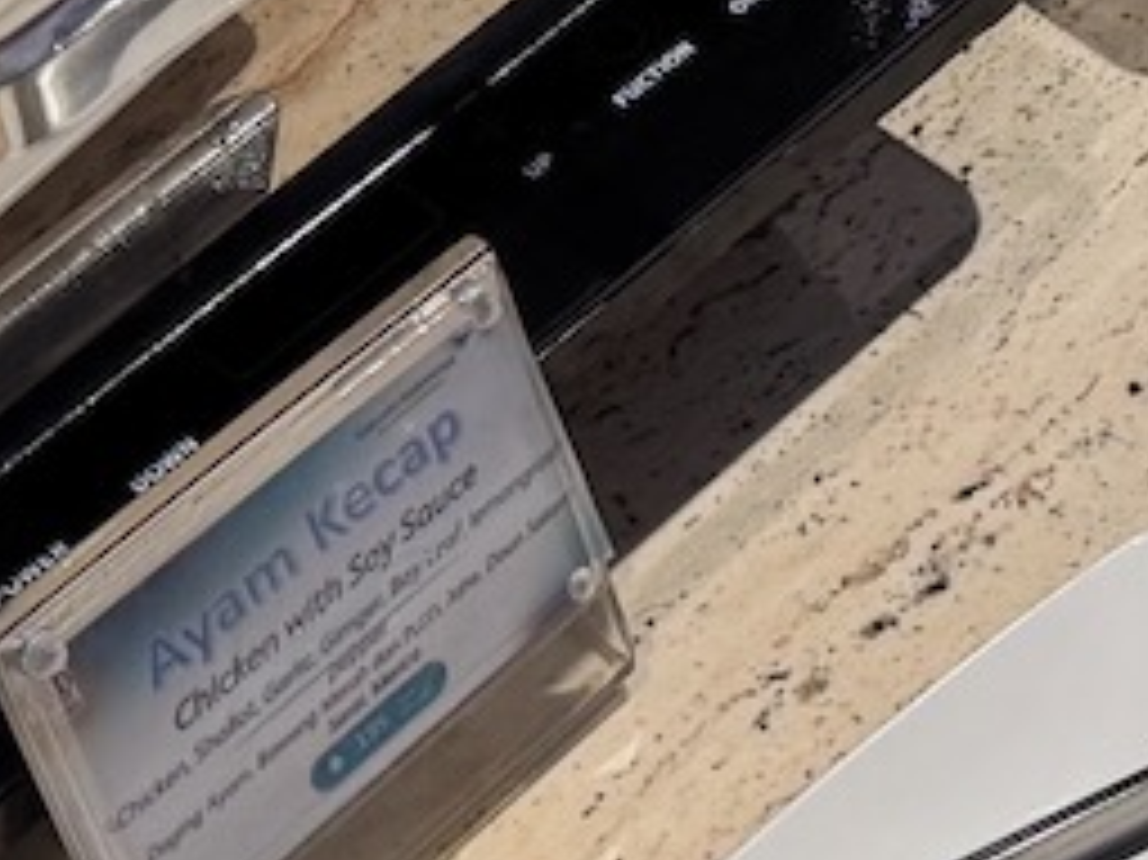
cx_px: 1454
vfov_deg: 9.9
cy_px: -768
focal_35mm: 141
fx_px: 4674
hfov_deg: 13.5
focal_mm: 6.76
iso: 200
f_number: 1.78
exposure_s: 1/50
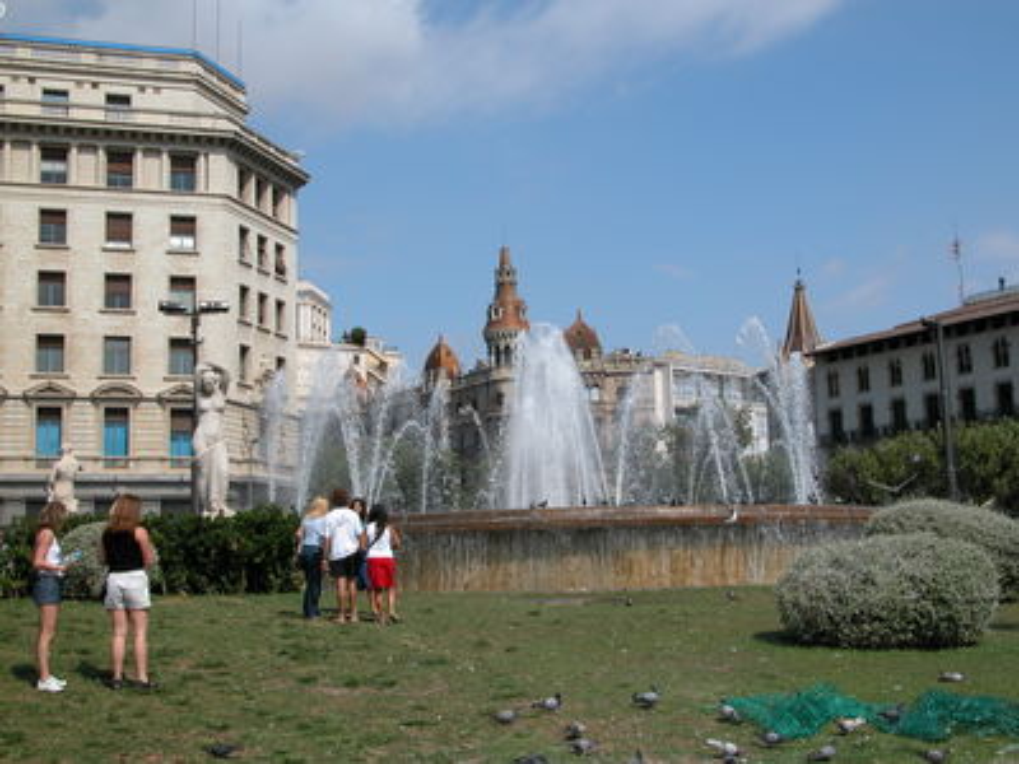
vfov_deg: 29.1
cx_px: 510
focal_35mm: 50
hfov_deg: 38.2
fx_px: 1472
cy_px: 382
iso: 100
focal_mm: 12.7
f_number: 7.6
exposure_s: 1/417
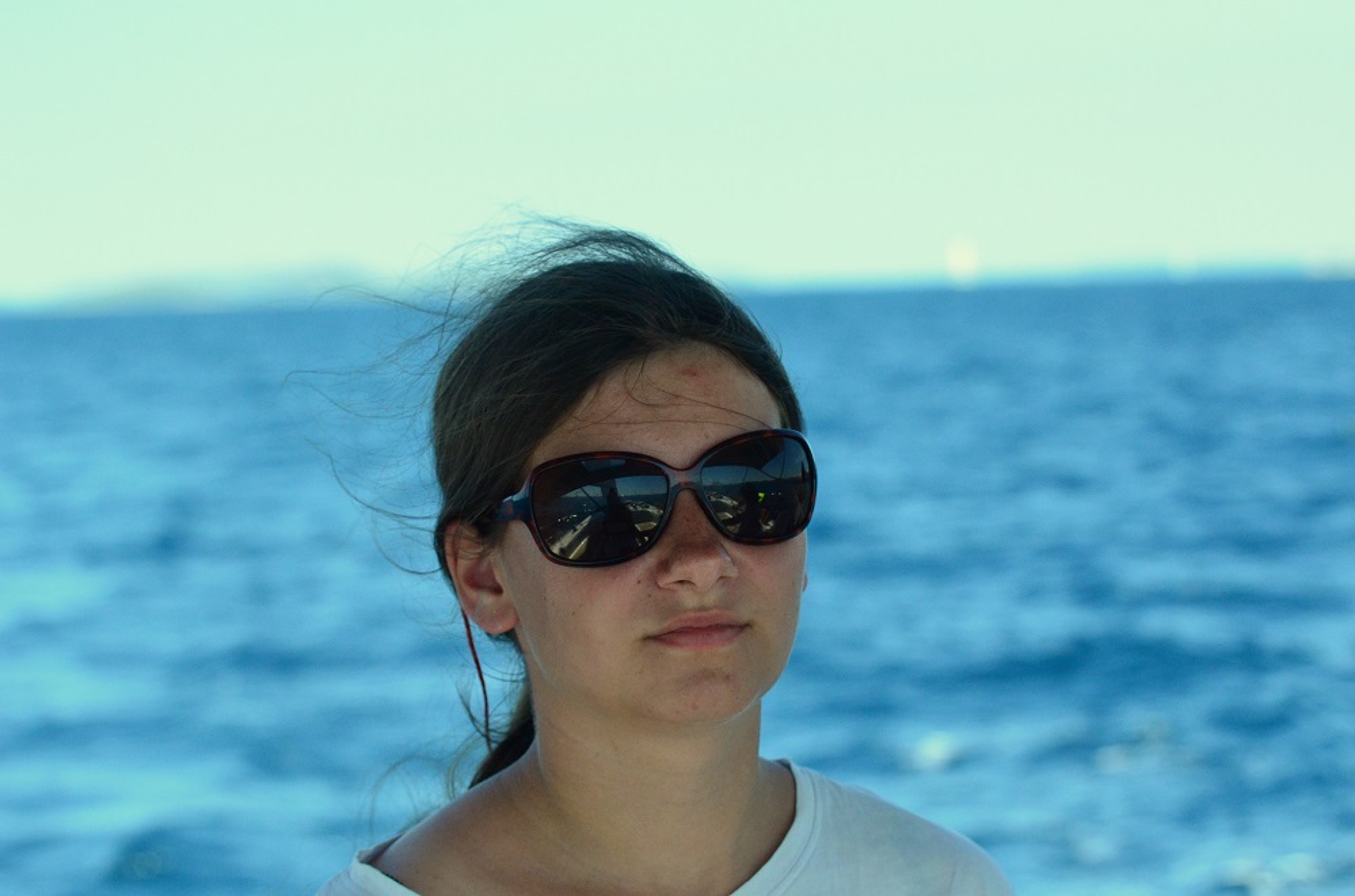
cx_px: 678
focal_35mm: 105
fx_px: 3943
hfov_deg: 19.5
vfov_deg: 13.0
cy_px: 448
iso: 2000
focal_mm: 70
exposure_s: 1/5000
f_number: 5.6
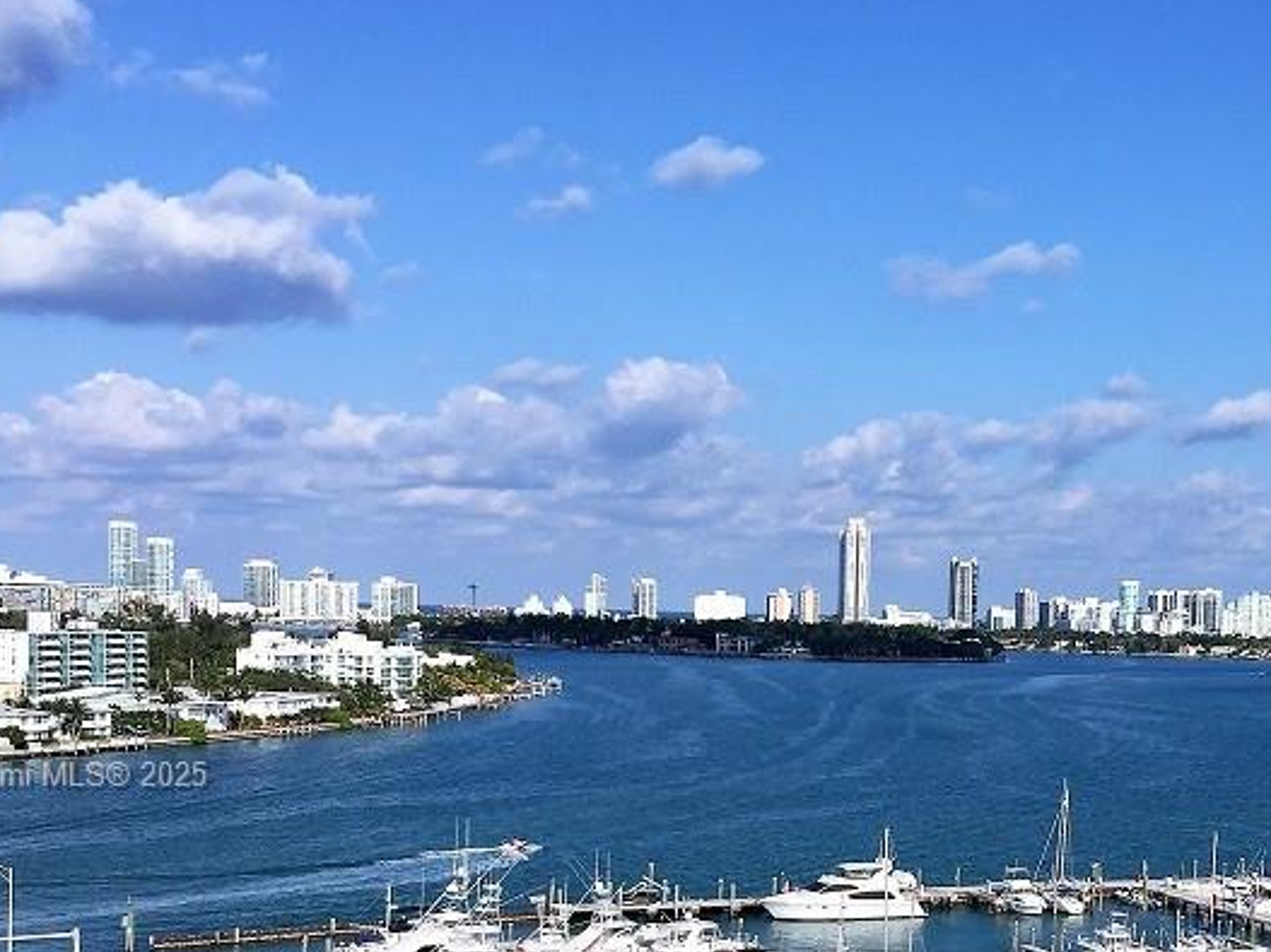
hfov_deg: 34.2
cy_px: 776
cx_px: 948
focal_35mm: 55
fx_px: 2019
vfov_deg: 26.0
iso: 32
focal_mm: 4.15
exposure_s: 1/2825
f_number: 2.2
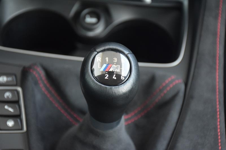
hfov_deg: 19.5
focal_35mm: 105
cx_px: 113
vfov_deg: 13.0
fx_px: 659
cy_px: 75
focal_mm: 70
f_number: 5
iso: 3200
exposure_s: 1/100
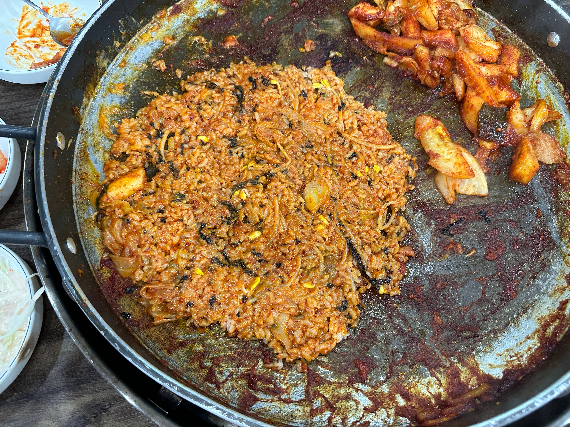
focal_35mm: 24
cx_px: 285
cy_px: 214
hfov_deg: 71.6
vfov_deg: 56.8
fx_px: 395
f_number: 1.78
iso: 320
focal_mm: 6.86
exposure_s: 1/60
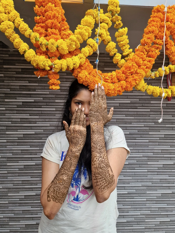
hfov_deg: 56.8
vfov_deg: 71.6
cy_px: 116
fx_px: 162
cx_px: 86
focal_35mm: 24
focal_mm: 6.4
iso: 64
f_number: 1.8
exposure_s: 1/180
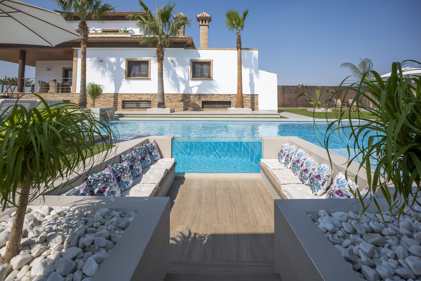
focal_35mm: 14
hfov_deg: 104.3
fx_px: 164
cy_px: 140
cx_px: 210
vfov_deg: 81.2
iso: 200
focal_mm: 14
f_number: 6.3
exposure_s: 1/1000
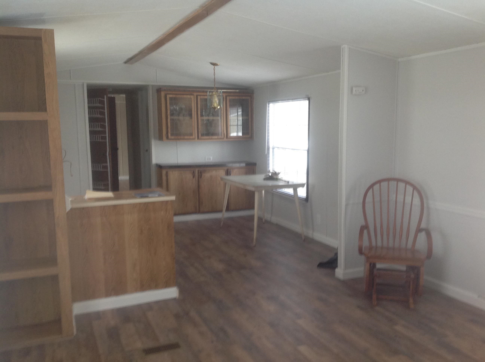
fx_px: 490
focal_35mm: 35
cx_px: 242
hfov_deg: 52.7
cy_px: 181
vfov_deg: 40.6
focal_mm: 4.28
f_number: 2.4
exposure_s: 1/15
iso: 100
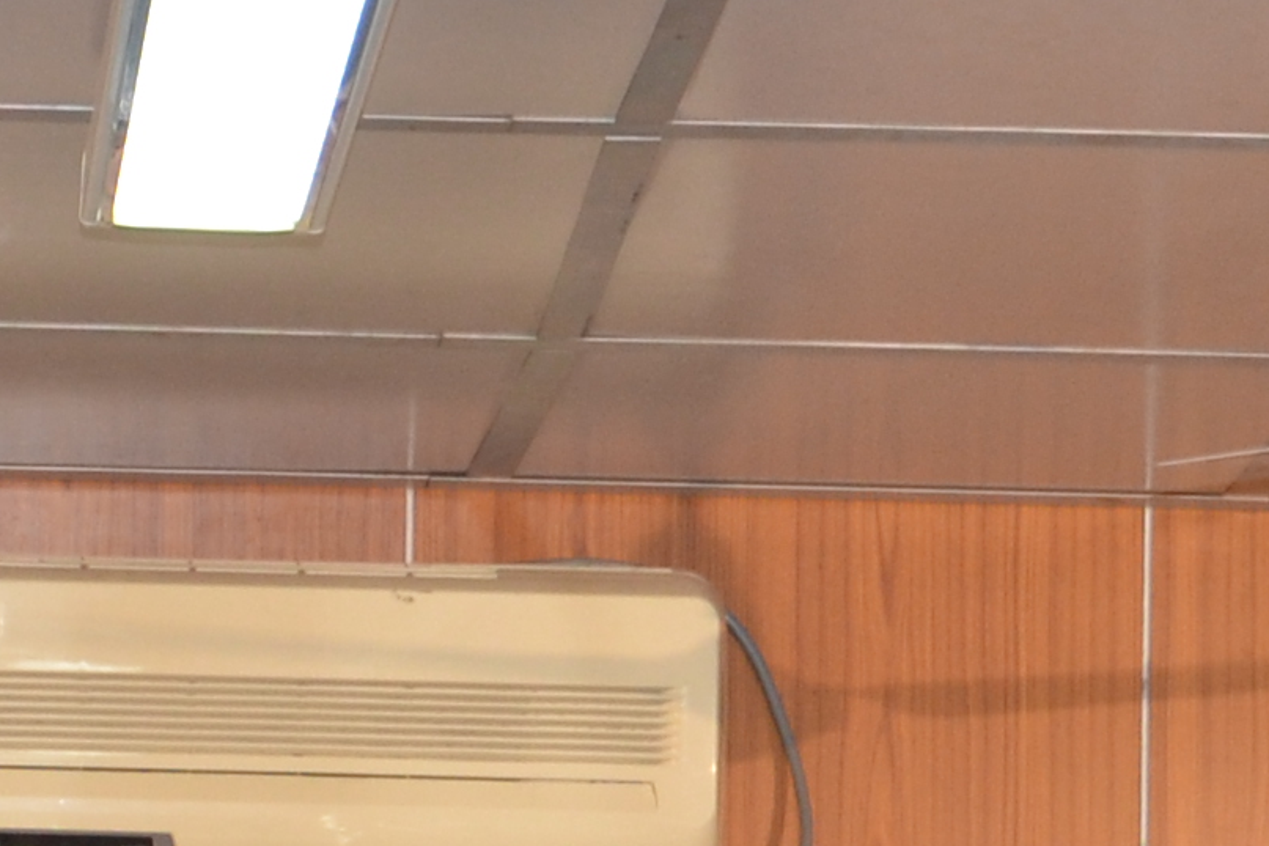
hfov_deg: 10.1
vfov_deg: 6.5
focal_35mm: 201
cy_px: 2087
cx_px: -181
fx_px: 7085
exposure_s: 1/60
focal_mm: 22
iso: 400
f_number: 4
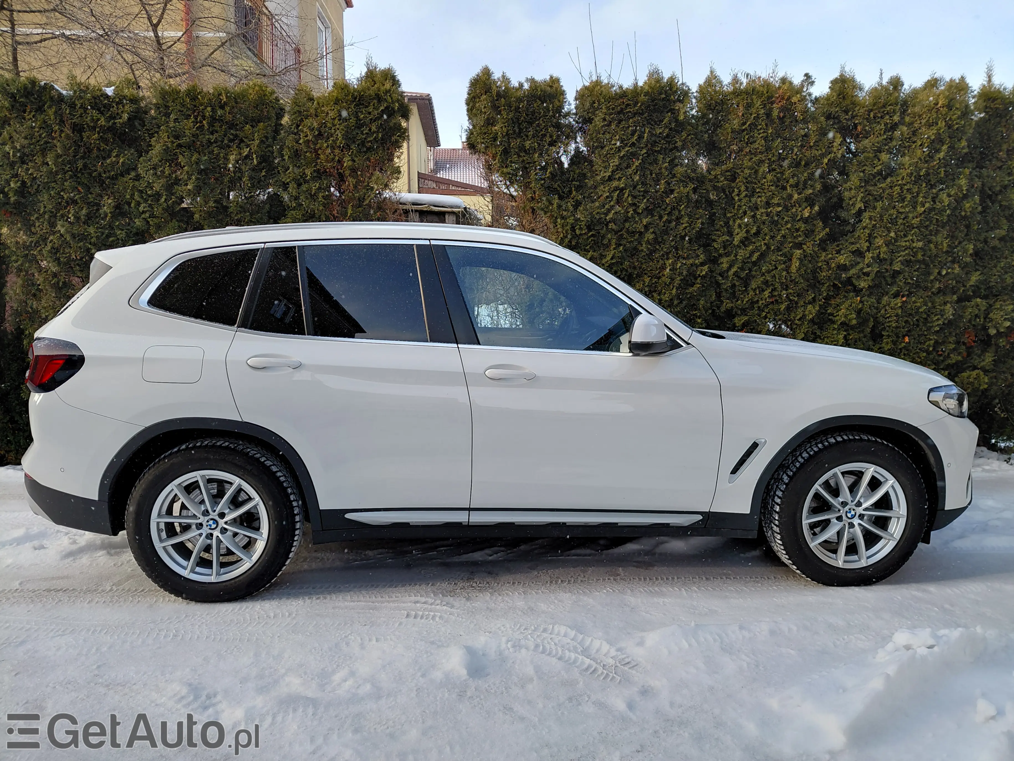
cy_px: 380
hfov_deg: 69.4
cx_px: 507
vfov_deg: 54.9
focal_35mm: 25
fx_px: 732
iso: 50
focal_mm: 4.69
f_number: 1.8
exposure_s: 1/700
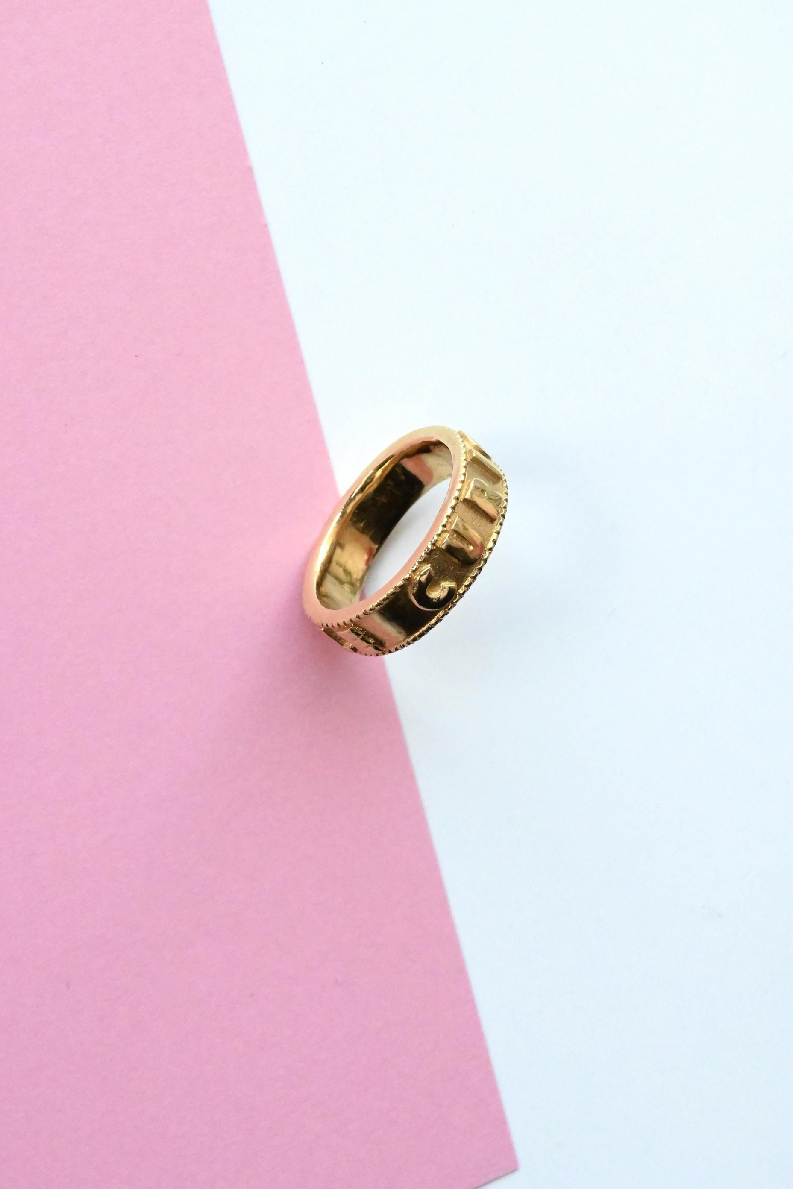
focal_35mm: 75
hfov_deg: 18.2
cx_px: 396
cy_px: 594
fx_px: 2478
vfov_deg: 27.0
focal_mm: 50
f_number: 16
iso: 10000
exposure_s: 1/1000
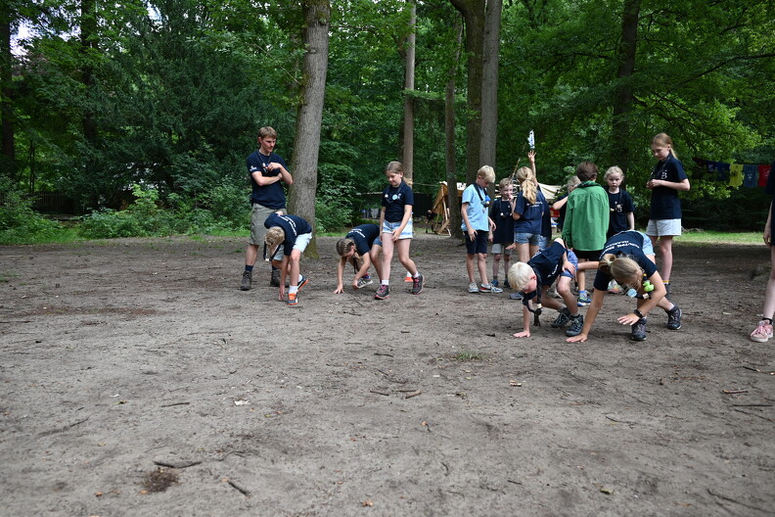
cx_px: 388
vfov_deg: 46.4
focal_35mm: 28
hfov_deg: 65.5
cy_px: 258
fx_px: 603
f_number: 4
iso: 250
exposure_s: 1/250
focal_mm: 28
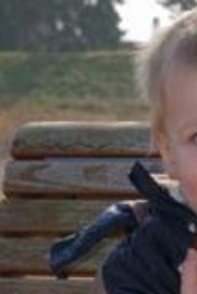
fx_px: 1532
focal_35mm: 187
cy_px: 311
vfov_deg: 10.9
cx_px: 219
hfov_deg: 7.3
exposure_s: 1/60
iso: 100
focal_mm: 40
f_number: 10
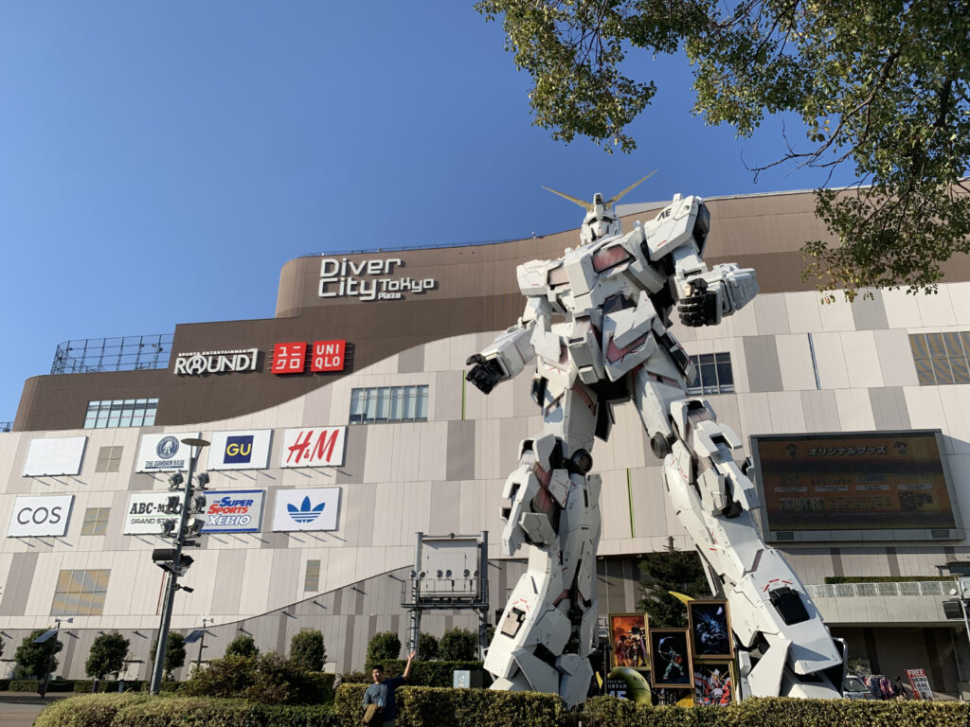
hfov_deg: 67.3
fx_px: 729
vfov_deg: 53.1
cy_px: 364
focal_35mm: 26
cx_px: 485
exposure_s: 1/2755
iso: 25
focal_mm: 4.2
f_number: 1.8
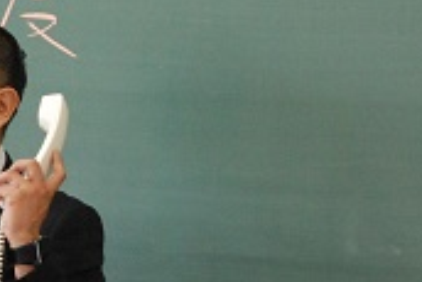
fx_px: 4798
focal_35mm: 409
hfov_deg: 5.0
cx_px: -83
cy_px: 325
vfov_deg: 3.4
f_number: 5.6
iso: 1600
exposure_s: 1/160
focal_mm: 78
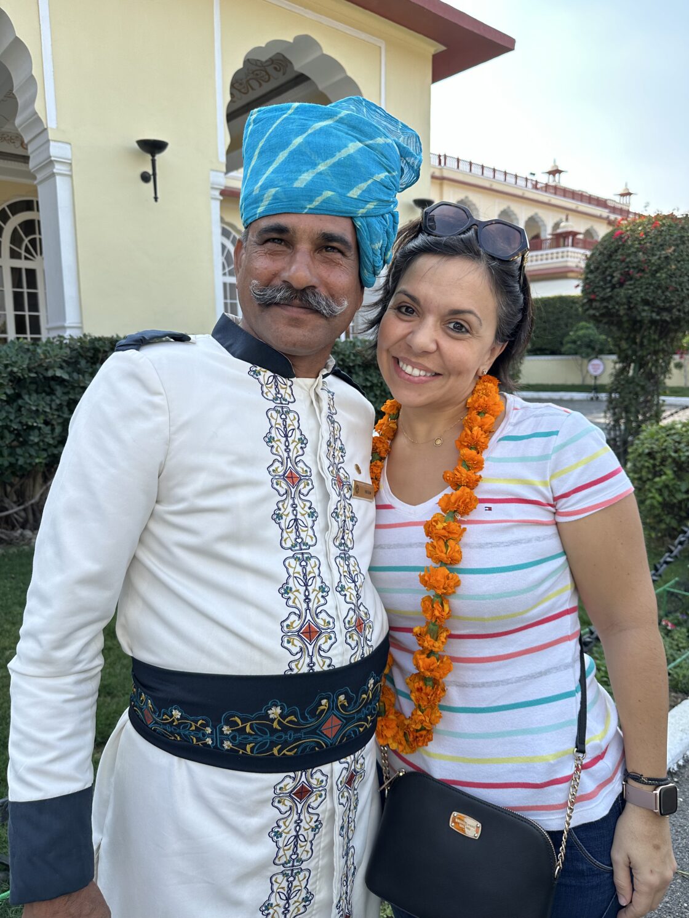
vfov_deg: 71.6
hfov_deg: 56.8
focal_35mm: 24
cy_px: 459
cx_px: 344
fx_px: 637
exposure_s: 1/1019
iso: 80
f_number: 1.78
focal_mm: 6.86
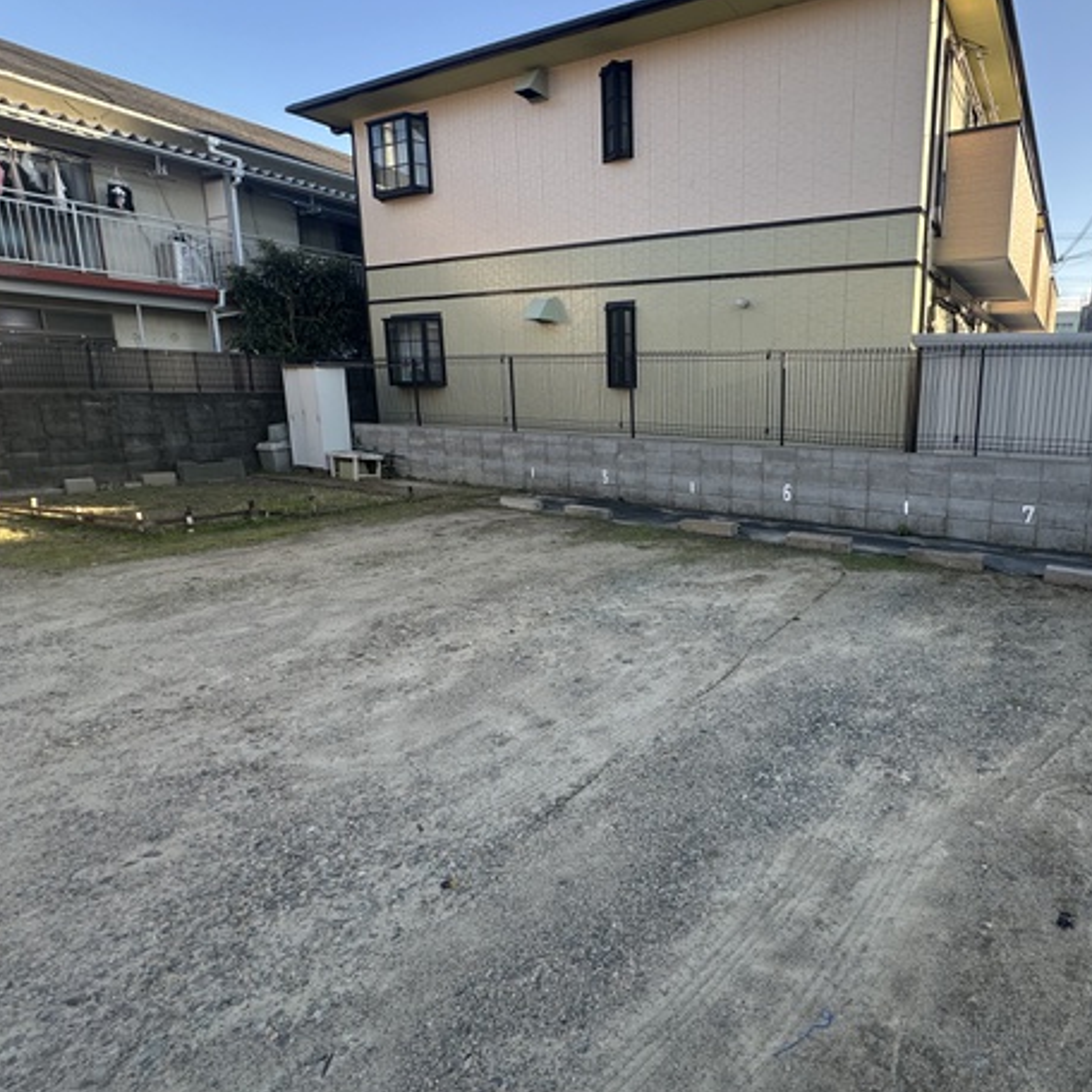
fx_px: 678
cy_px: 521
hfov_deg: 74.9
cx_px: 740
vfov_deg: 77.6
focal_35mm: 19
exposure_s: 1/365
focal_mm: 2.22
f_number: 2.2
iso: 40
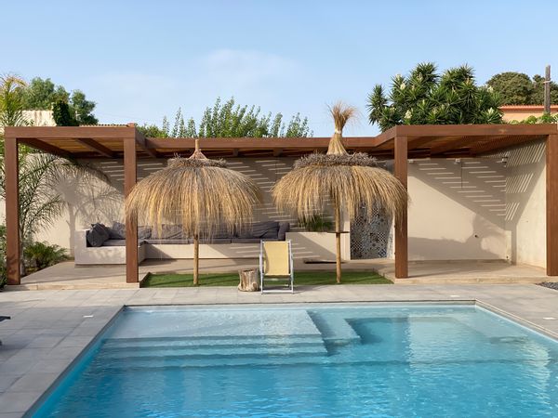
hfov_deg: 36.8
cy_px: 209
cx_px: 279
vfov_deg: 28.0
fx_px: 838
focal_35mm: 52
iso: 20
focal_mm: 6
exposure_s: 1/1142
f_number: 2
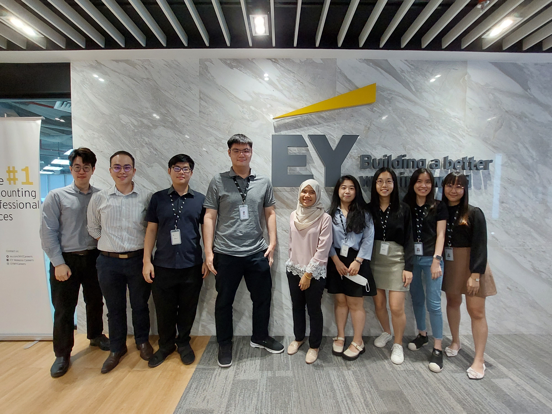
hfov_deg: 106.2
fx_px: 207
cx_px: 276
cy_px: 207
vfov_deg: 89.9
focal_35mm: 13
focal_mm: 1.74
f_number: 2.2
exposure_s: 1/25
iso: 320
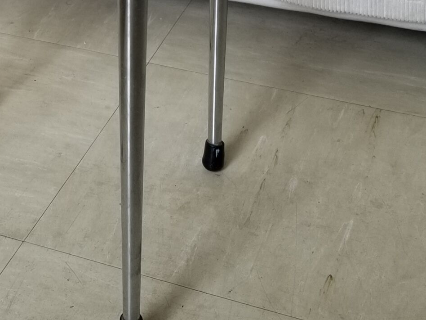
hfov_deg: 23.9
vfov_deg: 17.5
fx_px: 972
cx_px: 22
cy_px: -98
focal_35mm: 79
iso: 50
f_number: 1.7
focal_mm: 4.25
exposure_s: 1/64
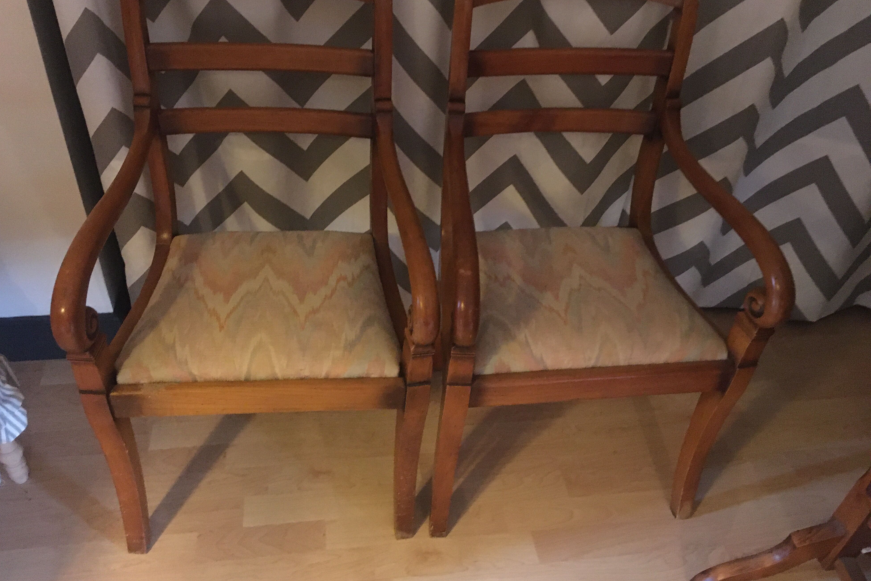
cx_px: 424
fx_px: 750
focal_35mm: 31
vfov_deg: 42.3
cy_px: 278
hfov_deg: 60.3
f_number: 2.2
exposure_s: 1/17
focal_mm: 4.15
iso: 640
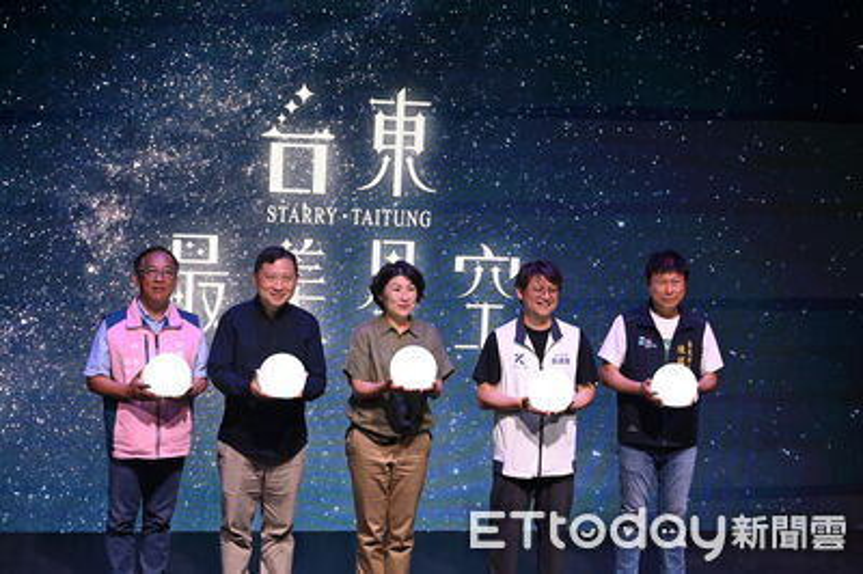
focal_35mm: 60
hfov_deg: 33.4
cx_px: 432
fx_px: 1437
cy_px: 287
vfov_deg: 22.6
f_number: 6
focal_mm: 60
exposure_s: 1/125
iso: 2800
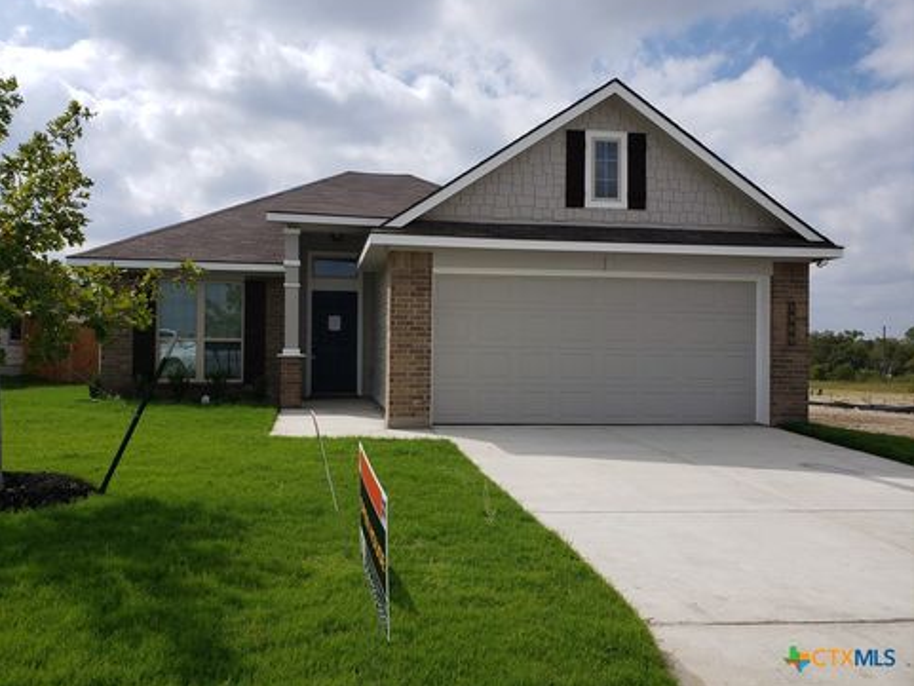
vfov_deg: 51.4
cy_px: 335
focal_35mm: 27
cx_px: 443
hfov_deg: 65.3
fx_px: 713
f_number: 2.4
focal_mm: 4.3
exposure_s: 1/2693
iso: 50
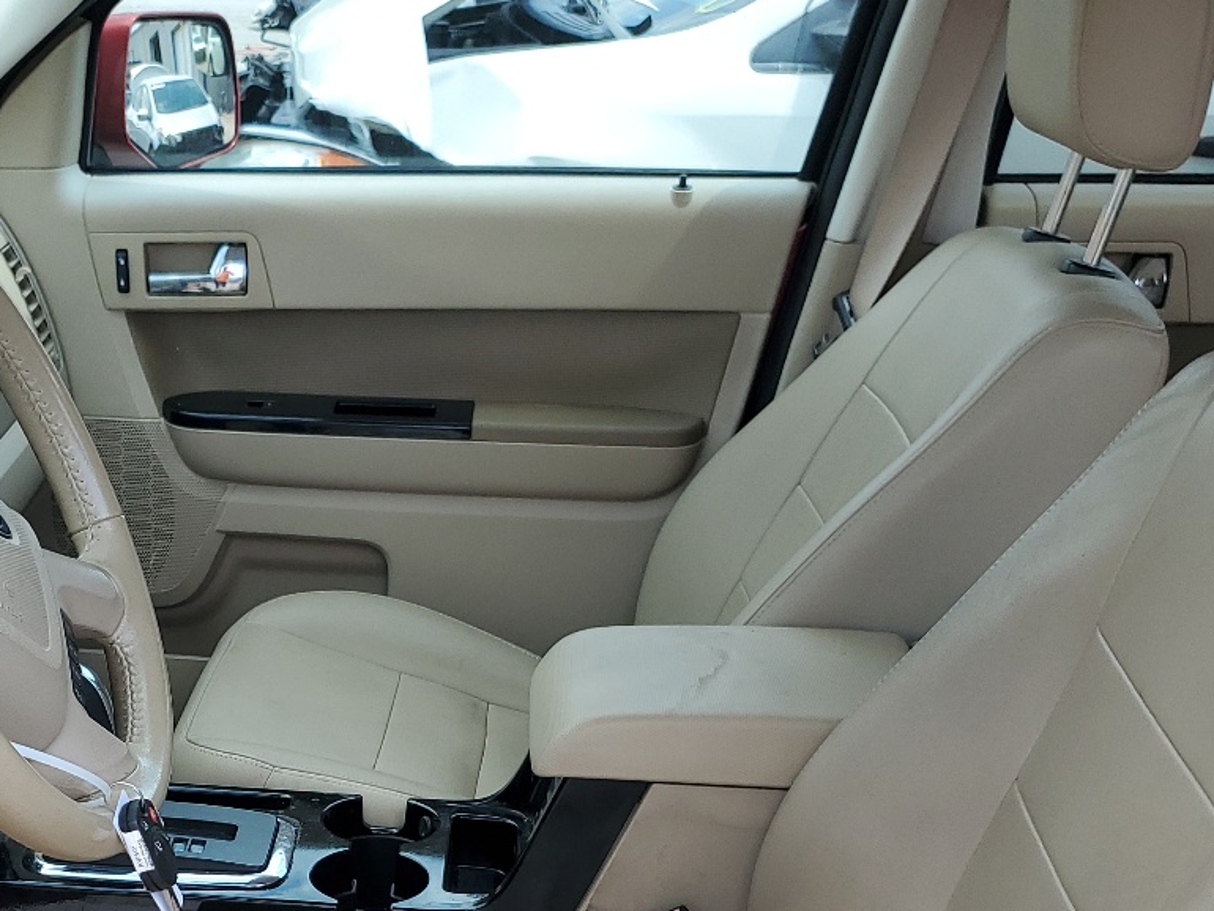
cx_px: 306
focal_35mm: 54
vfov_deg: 25.9
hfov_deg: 34.8
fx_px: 1894
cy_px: 864
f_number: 1.5
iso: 50
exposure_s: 1/769
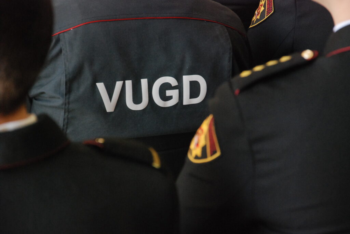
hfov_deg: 13.0
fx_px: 1533
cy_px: 117
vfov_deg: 8.7
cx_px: 175
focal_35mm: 158
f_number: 5.6
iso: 1600
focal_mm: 105
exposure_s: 1/160
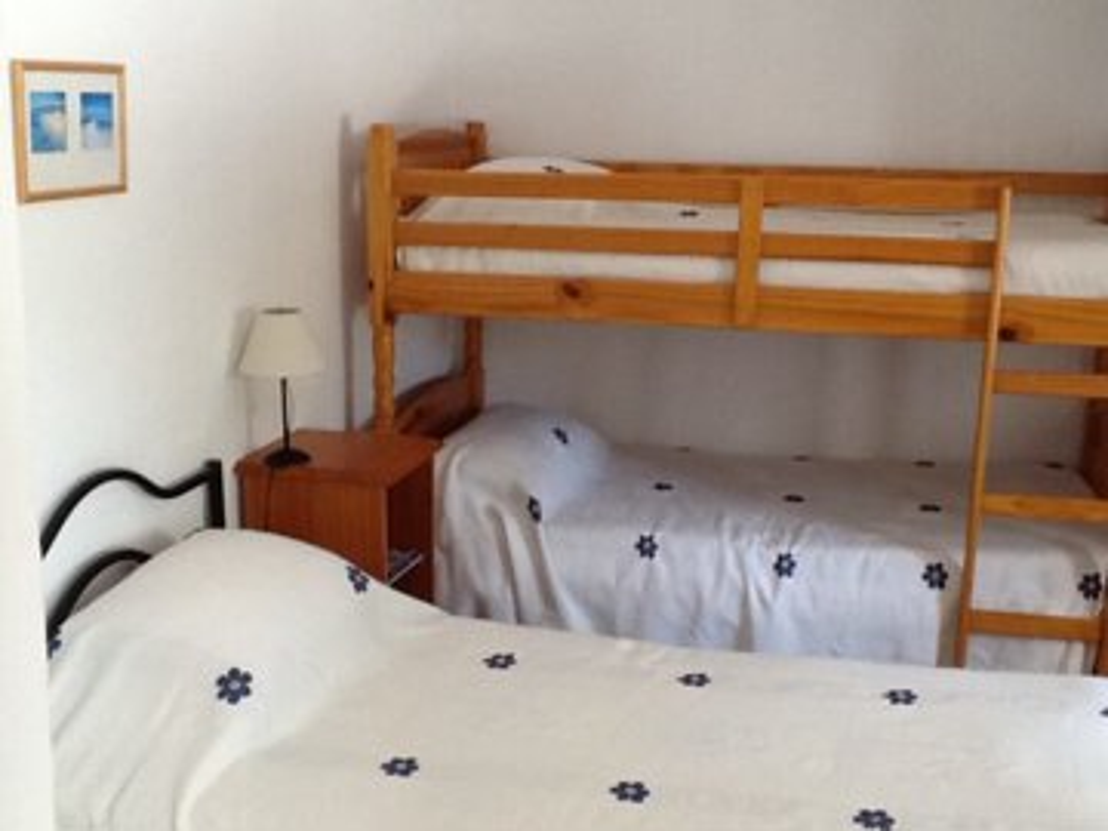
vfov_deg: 32.9
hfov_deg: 42.9
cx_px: 554
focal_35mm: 44
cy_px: 416
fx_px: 1408
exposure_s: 1/30
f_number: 2.4
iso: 100
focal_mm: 2.03
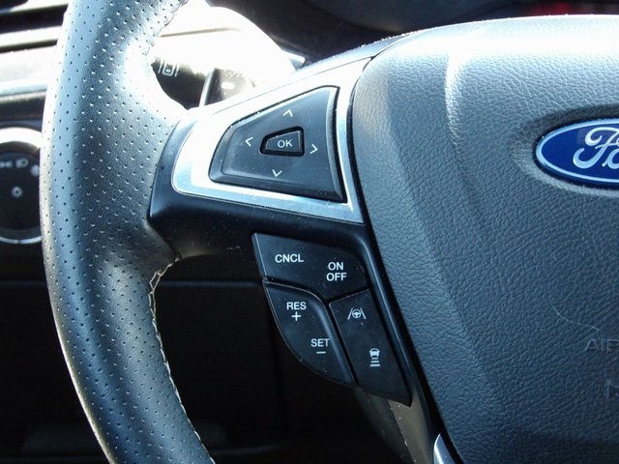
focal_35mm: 143
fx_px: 2557
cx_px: 310
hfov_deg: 13.8
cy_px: 232
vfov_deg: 10.4
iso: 771
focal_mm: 25.6
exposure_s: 1/50
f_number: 4.3
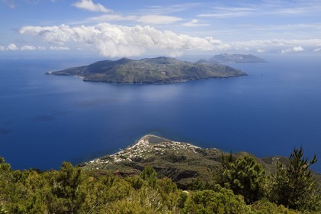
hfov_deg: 63.7
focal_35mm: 29
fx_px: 258
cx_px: 160
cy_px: 107
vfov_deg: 44.9
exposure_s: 1/320
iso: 200
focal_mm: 29
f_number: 14
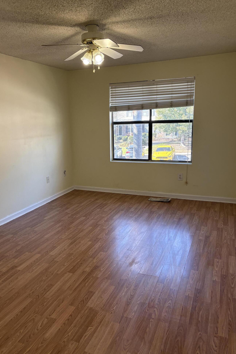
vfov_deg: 65.5
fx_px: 275
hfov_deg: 46.3
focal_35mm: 28
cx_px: 102
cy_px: 176
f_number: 1.6
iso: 125
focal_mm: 5.96
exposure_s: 1/182
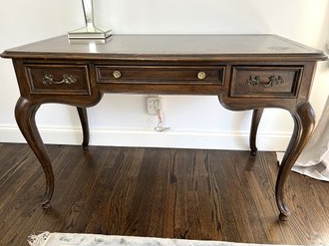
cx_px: 165
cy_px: 120
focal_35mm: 27
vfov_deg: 51.3
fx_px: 256
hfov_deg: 65.4
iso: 100
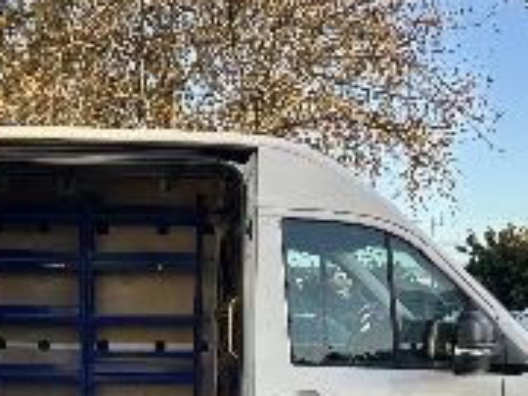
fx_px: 915
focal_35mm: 60
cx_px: 147
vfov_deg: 23.5
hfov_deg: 31.7
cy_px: 390
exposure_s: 1/769
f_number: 1.5
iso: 50
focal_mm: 5.7
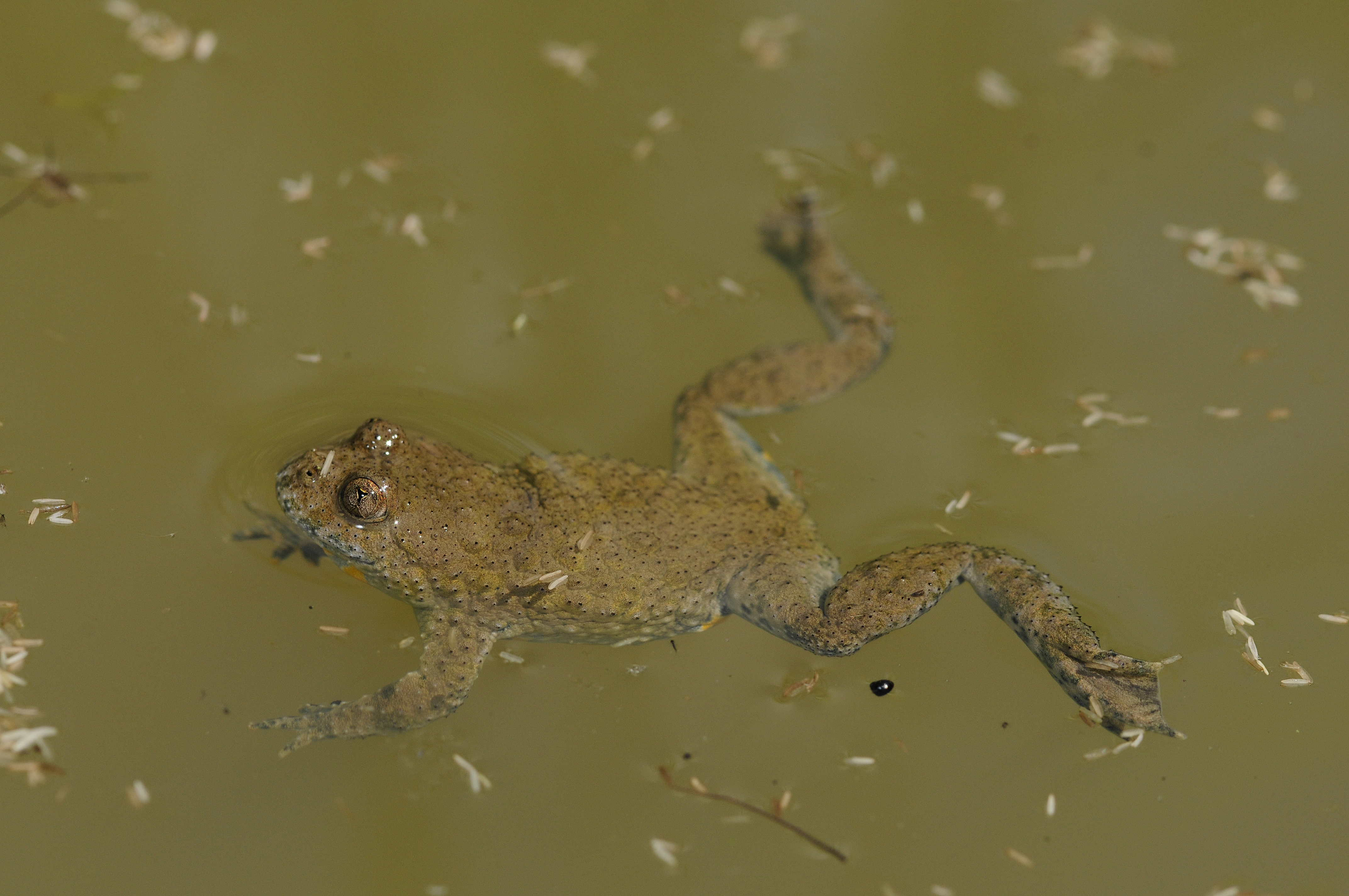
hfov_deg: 13.1
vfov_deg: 8.7
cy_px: 448
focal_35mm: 158
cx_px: 674
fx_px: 5895
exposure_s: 1/160
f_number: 11
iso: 200
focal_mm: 105
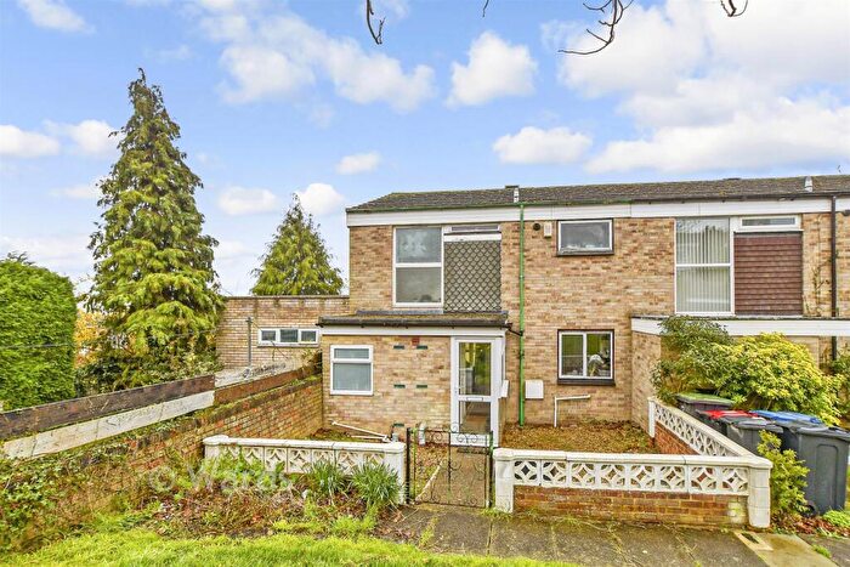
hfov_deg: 100.4
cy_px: 284
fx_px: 354
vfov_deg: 77.4
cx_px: 425
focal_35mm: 15
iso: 160
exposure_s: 1/125
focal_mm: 10
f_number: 8
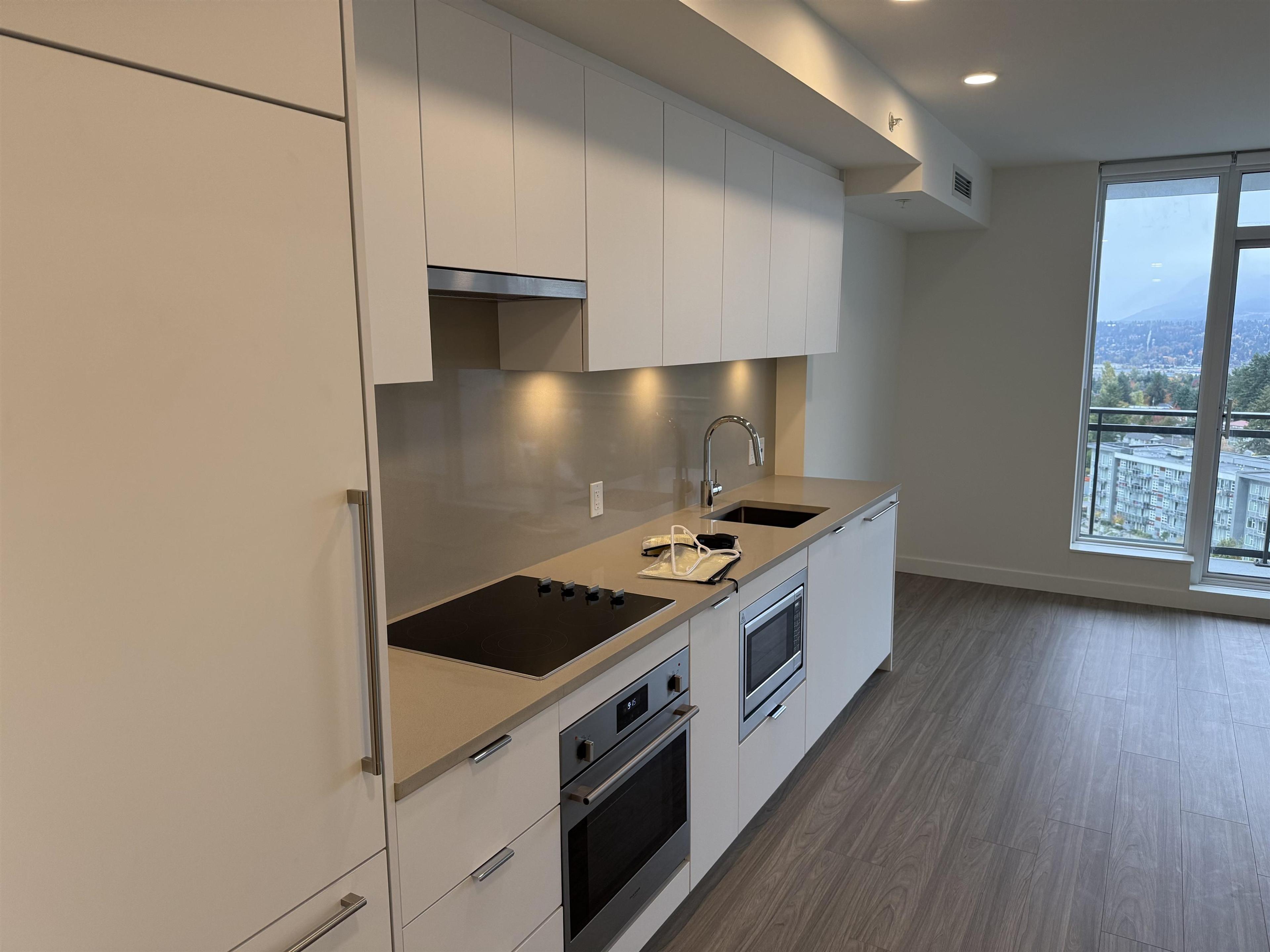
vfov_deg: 56.8
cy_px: 476
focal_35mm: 24
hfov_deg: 71.6
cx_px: 635
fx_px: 881
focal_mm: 6.76
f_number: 1.78
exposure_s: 1/218
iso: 160
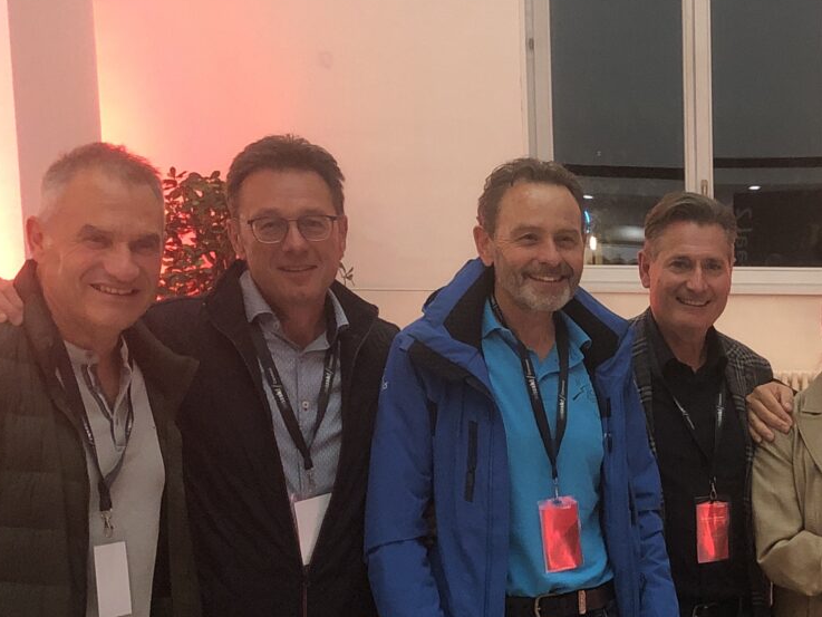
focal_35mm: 76
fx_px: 1805
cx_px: 887
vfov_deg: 19.1
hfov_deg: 24.1
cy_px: 552
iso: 80
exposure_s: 1/17
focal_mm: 4
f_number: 1.8
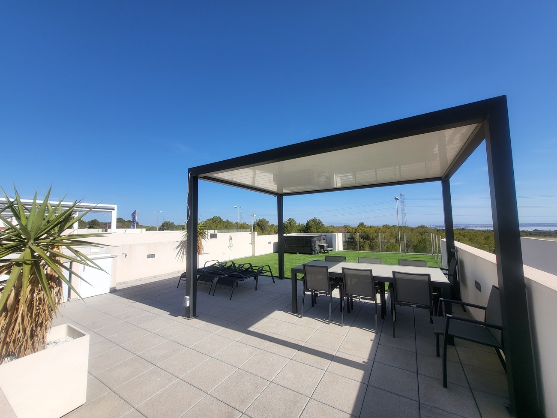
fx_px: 209
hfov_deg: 106.2
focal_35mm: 13
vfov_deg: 89.9
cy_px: 209
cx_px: 278
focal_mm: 1.74
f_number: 2.2
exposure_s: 1/1441
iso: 32
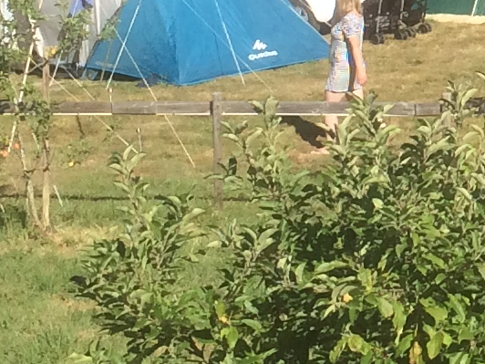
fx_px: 2494
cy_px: -178
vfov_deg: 8.2
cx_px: 909
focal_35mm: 178
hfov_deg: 10.4
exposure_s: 1/1520
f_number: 2.2
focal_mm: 4.15
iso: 32
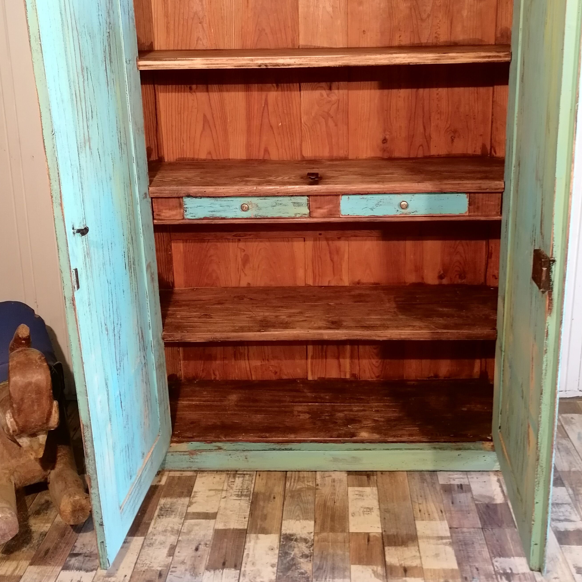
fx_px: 685
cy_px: 220
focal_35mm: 36
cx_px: 316
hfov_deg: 46.0
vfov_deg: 45.7
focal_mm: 3.95
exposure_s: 1/33.3
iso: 250
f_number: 2.2
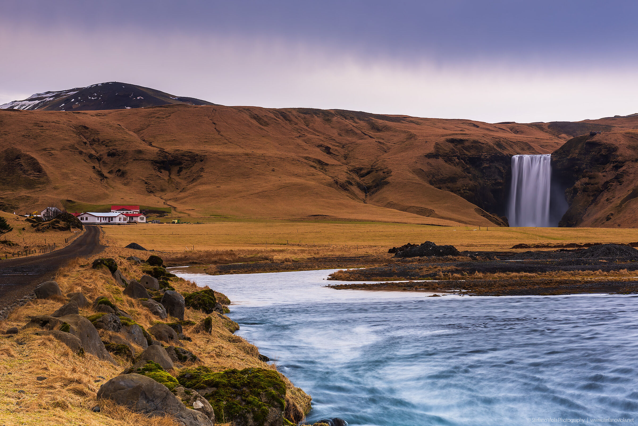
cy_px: 213
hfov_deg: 28.8
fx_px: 1241
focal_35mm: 70
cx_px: 319
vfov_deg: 19.5
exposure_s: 2
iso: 31
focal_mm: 70
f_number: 14
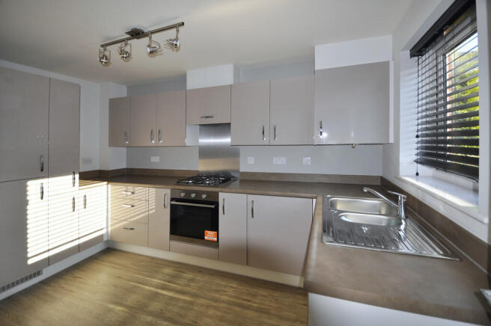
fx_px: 204
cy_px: 163
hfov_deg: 100.4
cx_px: 246
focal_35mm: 15
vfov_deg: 77.2
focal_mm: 10
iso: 200
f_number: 4.5
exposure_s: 1/200
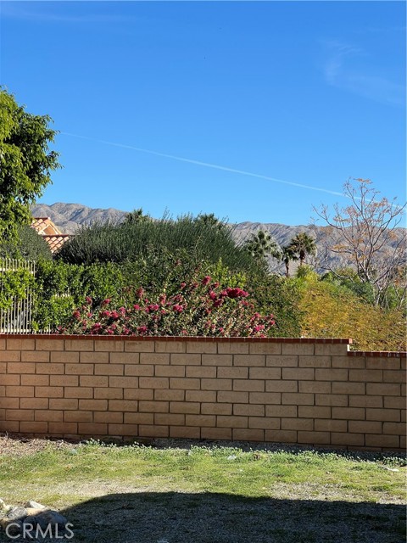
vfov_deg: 25.3
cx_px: 204
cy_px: 272
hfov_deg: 19.1
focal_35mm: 77
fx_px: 1207
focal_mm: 9
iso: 32
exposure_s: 1/732
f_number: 2.8
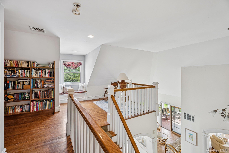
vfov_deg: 73.8
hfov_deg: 96.7
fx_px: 102
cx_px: 114
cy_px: 76
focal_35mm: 16
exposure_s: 1/15
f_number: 8
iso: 400
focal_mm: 16
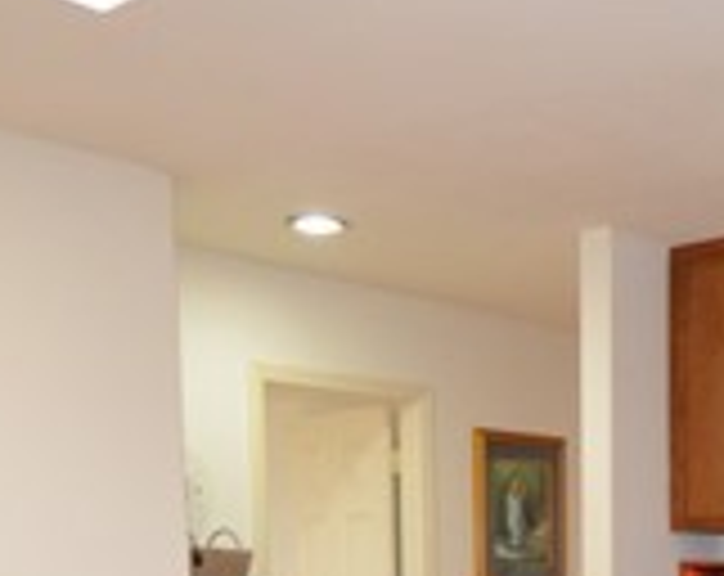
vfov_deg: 24.0
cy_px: 734
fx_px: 1197
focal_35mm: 56
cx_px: 670
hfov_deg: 31.8
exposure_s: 1/60
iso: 720
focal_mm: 10
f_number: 4
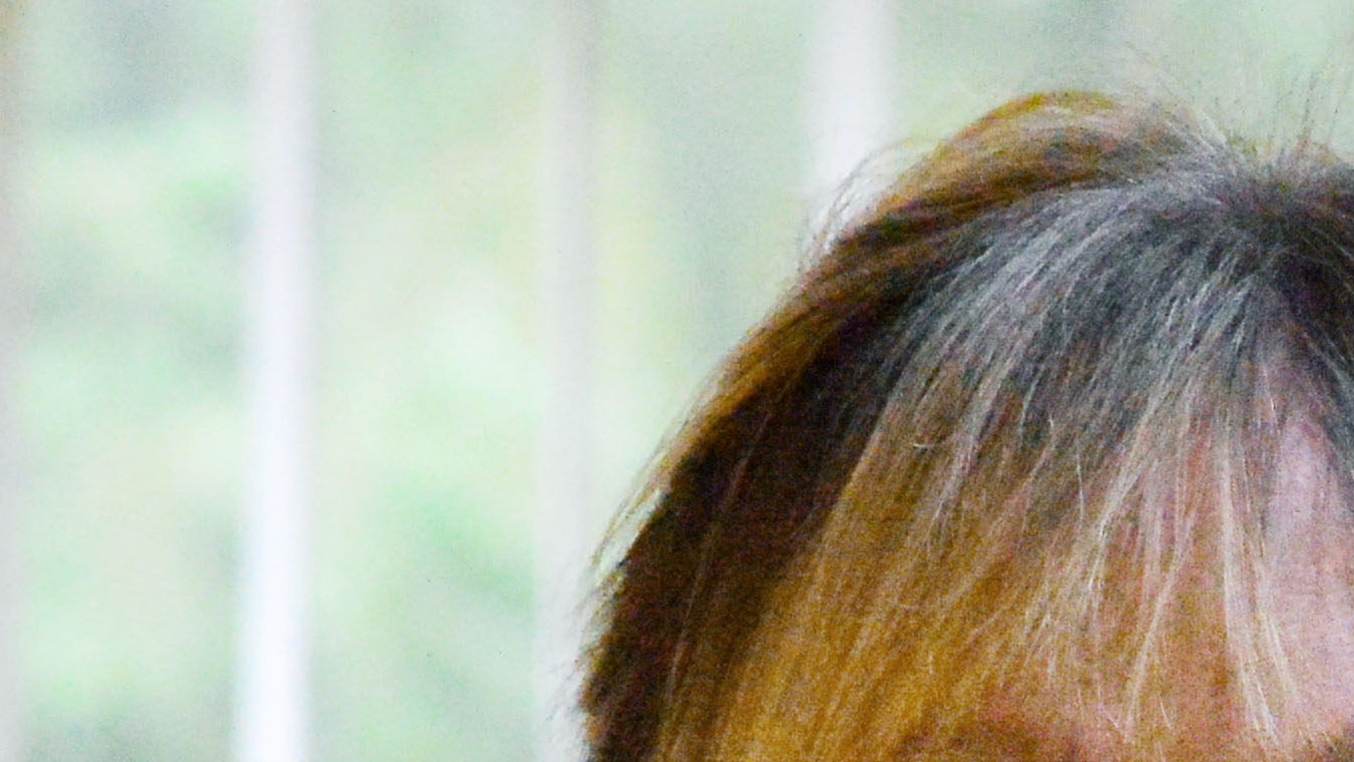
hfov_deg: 3.6
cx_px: 1917
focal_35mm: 594
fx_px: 21338
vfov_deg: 2.0
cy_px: 1091
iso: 6400
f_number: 5
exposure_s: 1/125
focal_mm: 85
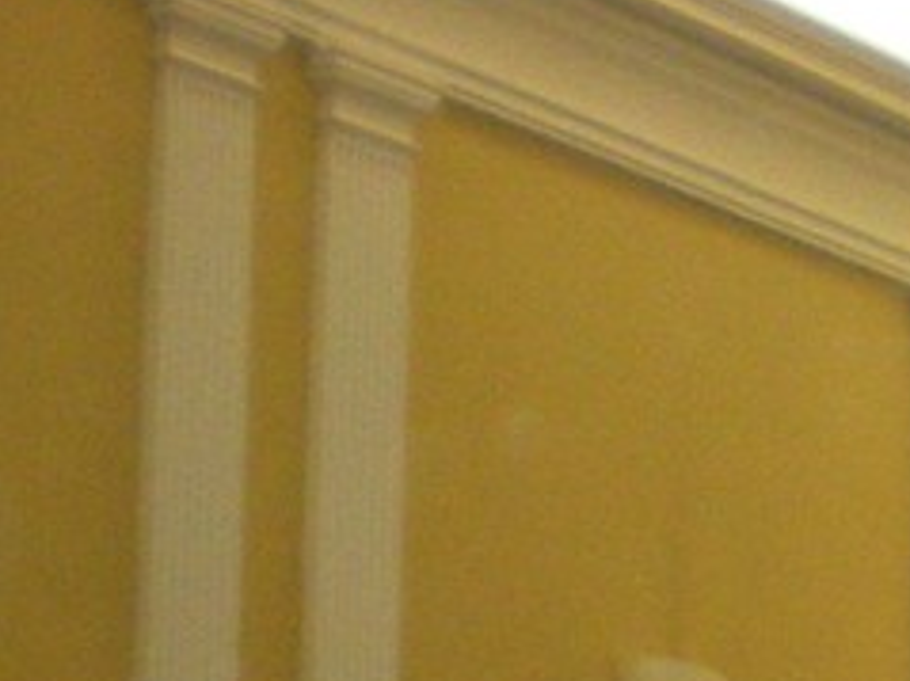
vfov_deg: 7.3
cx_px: 1123
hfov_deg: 10.2
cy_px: 1659
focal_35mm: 191
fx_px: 5019
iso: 312
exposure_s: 1/60
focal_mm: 6.3
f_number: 3.1
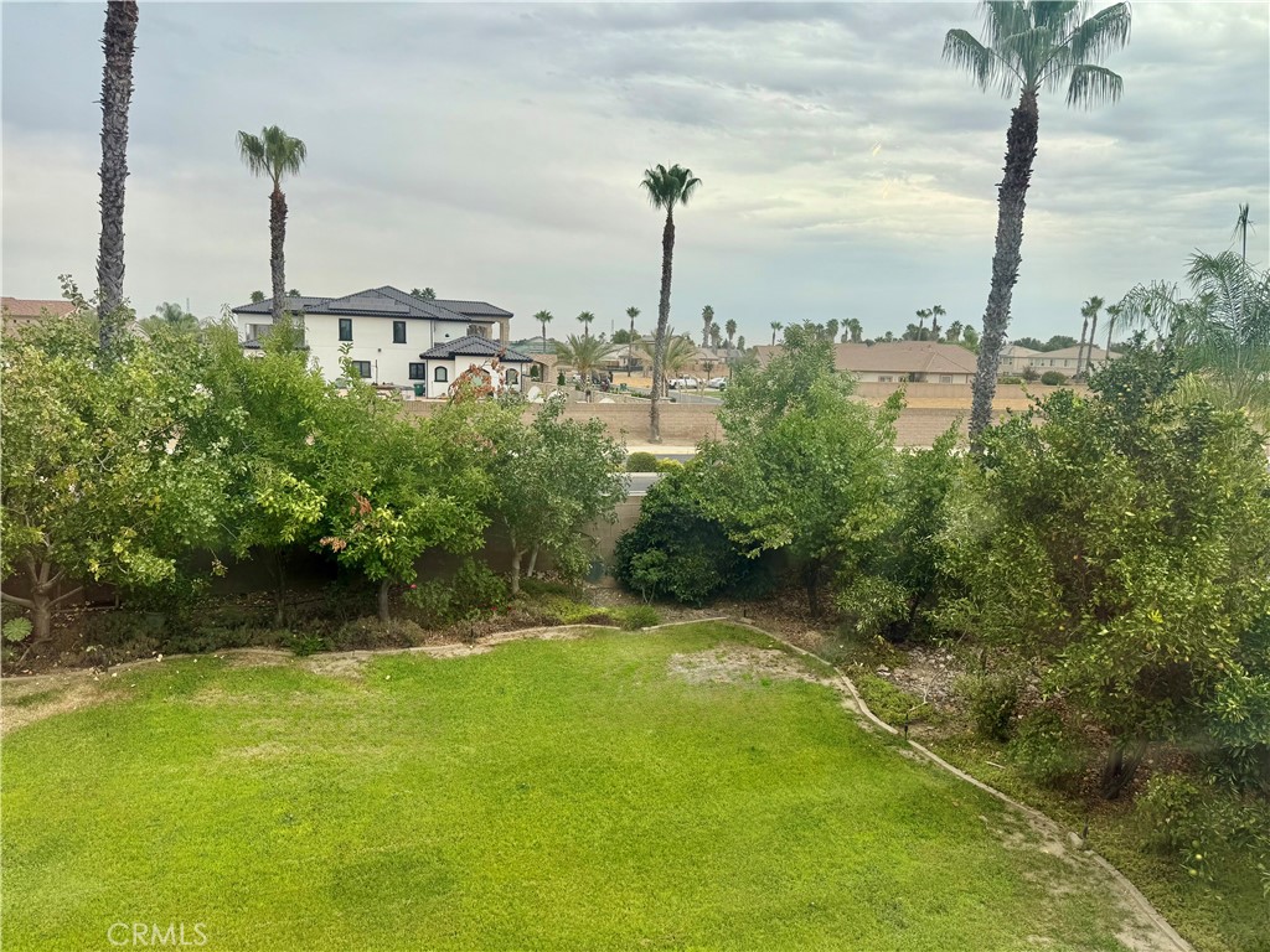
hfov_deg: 71.6
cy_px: 476
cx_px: 635
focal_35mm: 24
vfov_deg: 56.8
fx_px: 881
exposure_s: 1/1075
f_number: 1.78
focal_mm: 6.76
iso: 80
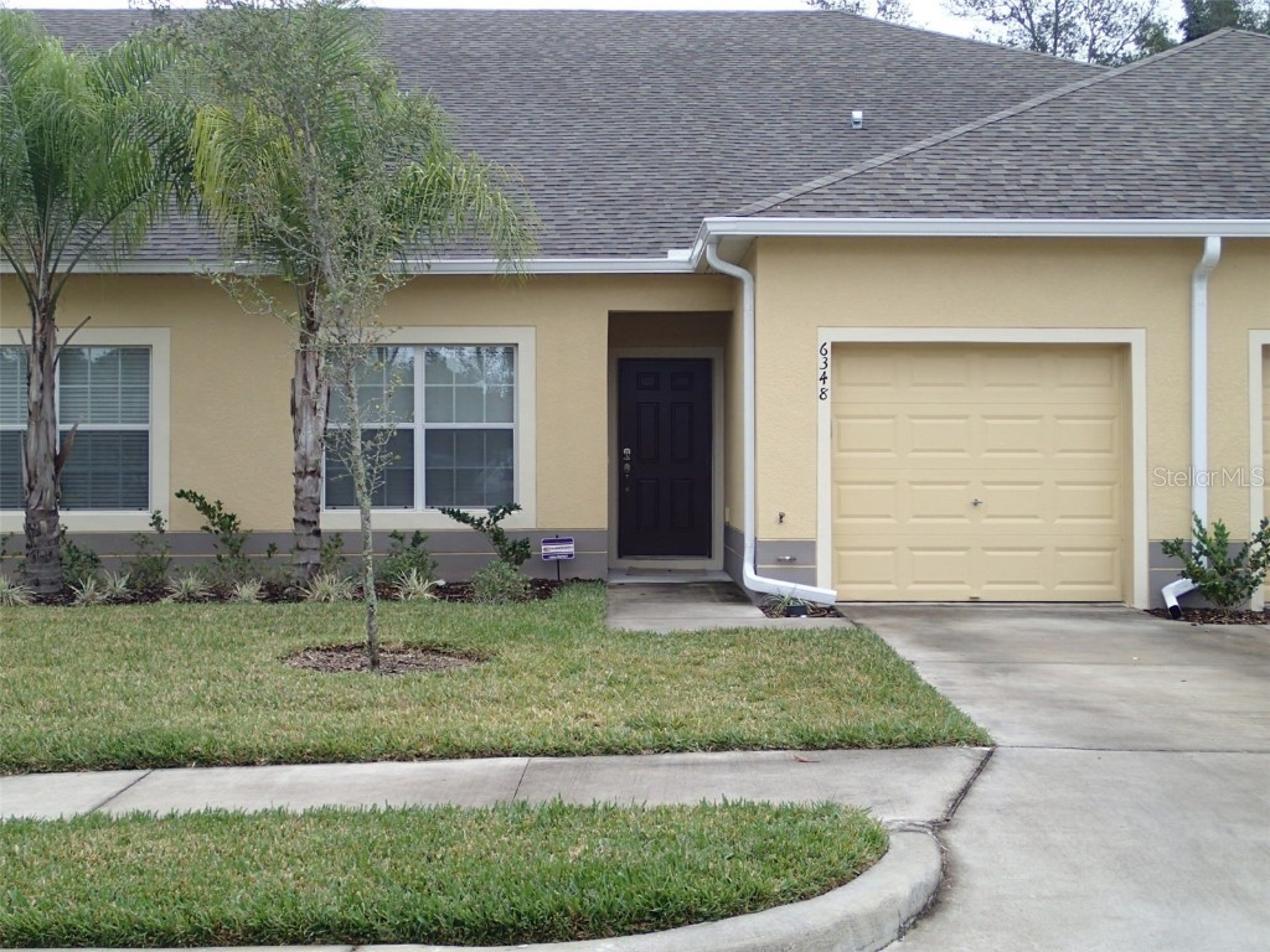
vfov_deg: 31.5
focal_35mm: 46
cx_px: 635
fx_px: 1688
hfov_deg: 41.2
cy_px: 476
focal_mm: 8.41
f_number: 3.1
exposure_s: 1/200
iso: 100
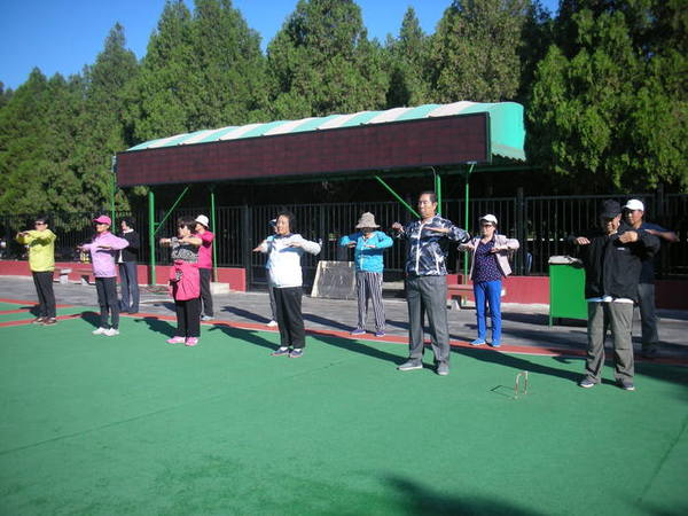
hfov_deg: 52.6
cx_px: 344
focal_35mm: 35
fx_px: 696
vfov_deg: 40.7
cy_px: 258
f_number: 7.9
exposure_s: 1/127
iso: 50
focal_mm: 5.8
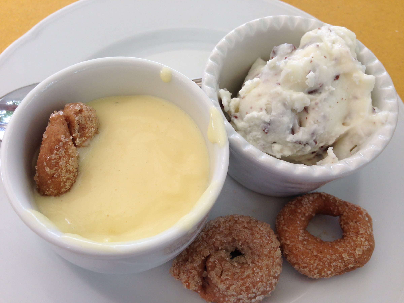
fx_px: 385
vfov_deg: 42.9
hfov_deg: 55.4
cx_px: 202
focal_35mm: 33
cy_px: 152
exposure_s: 1/214
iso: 50
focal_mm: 4.12
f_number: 2.4
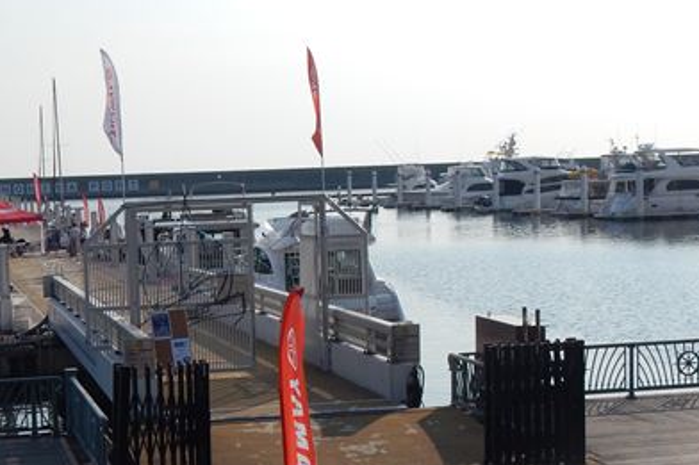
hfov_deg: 27.4
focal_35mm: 73
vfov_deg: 18.6
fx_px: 1417
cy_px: 294
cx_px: 198
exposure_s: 1/500
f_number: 8
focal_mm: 7.7
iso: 125
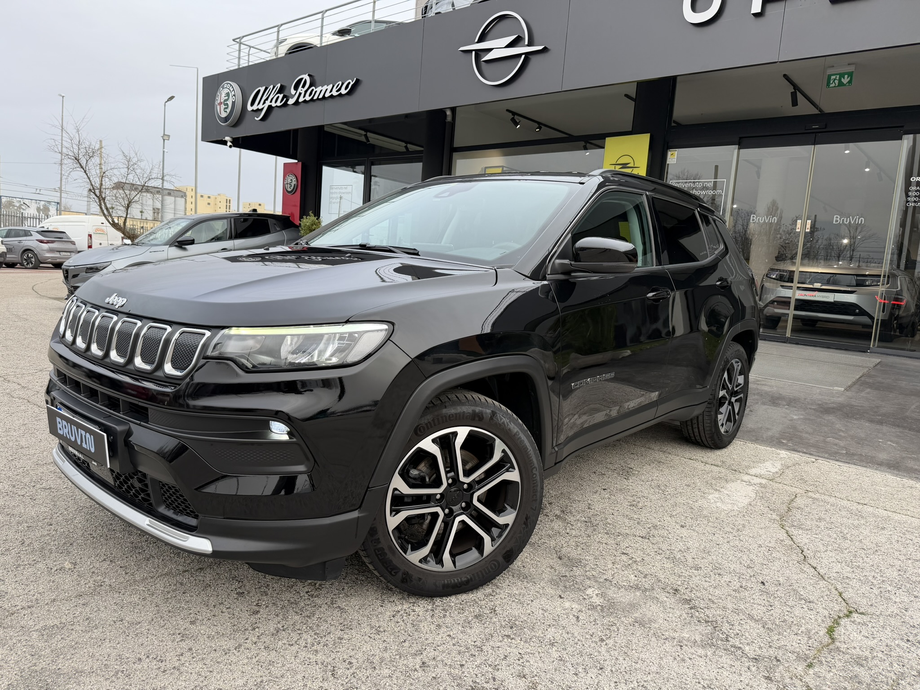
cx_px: 460
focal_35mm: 24
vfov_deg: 56.8
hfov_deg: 71.6
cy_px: 345
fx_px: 638
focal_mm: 6.76
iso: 80
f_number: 1.78
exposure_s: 1/363
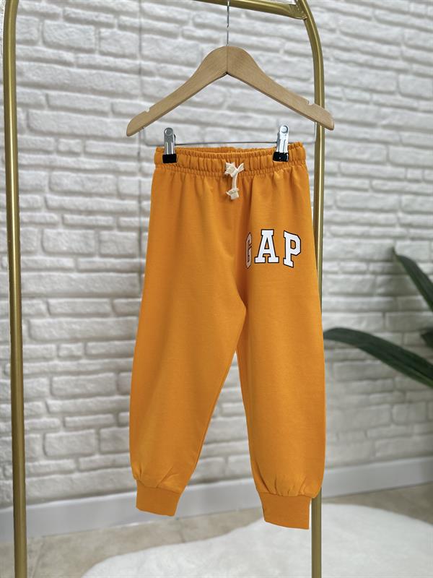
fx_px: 400
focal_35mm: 24
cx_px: 216
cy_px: 289
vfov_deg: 71.6
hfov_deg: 56.8
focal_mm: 6.86
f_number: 1.78
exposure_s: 1/100
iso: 80
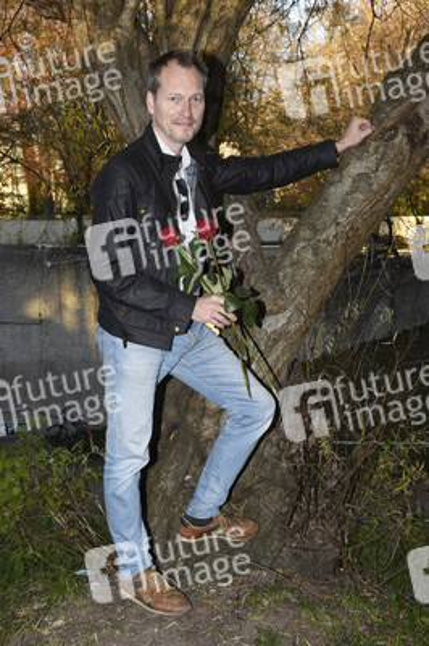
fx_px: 824
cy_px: 323
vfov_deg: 42.8
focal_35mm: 46
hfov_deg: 29.2
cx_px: 214
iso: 320
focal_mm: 46
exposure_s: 1/125
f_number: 8
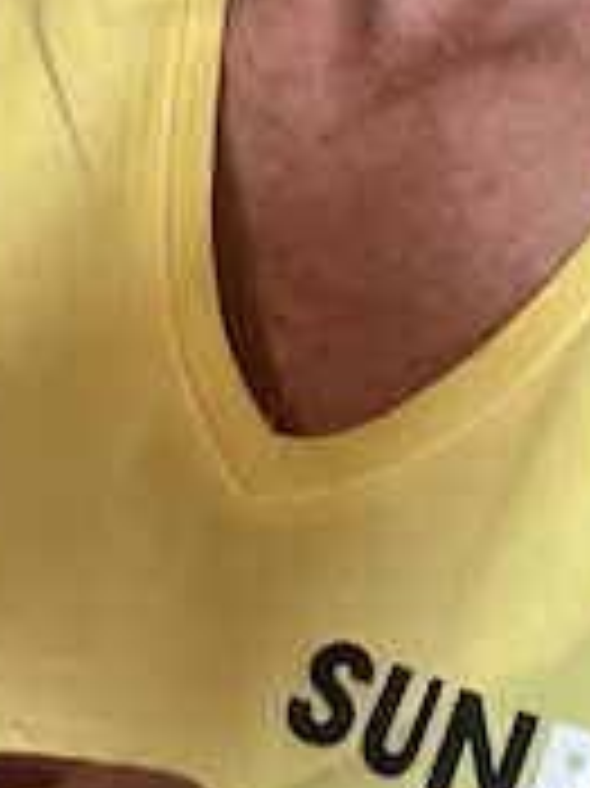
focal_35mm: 103
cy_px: -63
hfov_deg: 14.2
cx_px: 513
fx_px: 2344
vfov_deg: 18.4
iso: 640
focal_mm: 2.71
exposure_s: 1/25
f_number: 2.2
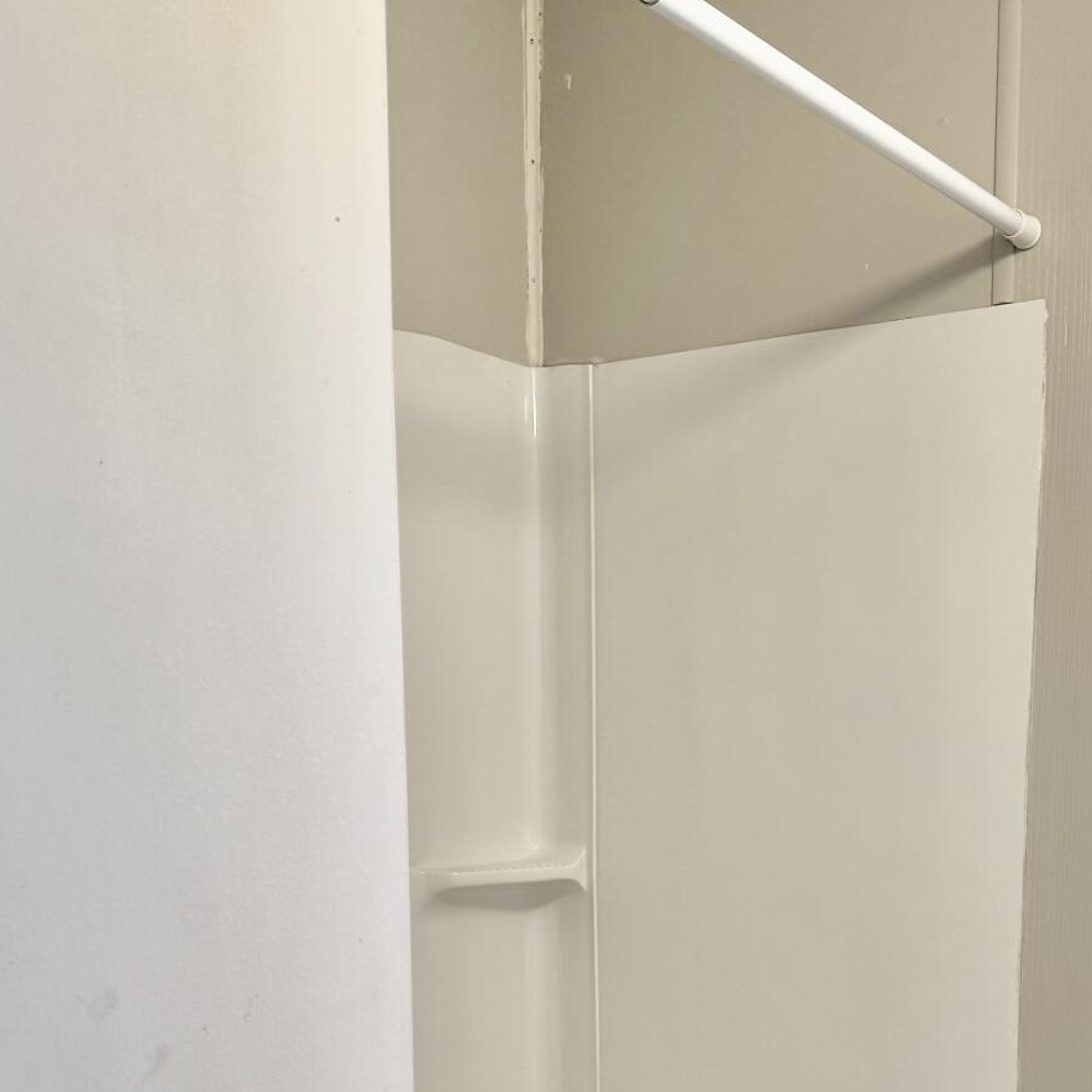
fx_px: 1713
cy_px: 971
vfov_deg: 33.6
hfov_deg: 35.2
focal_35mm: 48
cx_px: 674
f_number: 1.78
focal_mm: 6.76
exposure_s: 1/60
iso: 125
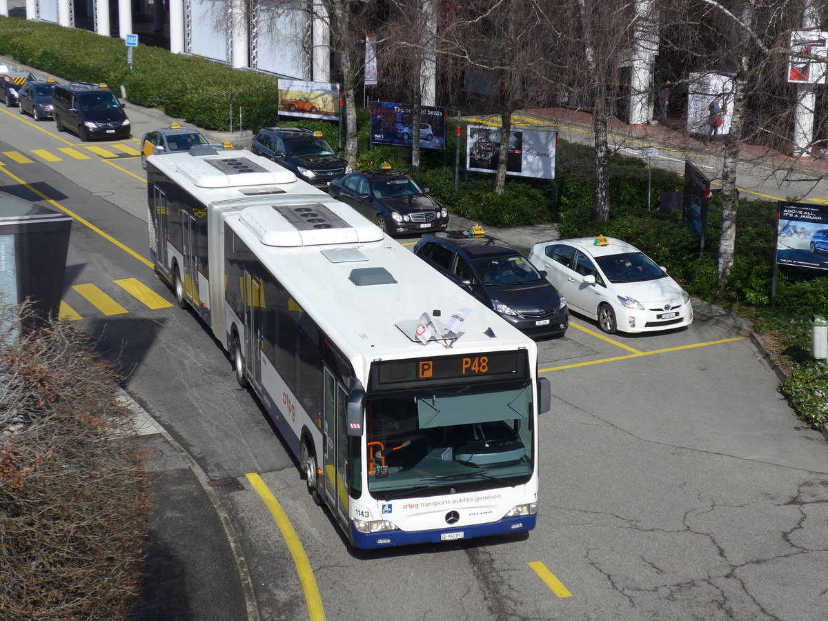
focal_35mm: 62
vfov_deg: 23.7
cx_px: 414
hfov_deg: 31.2
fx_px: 1483
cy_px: 310
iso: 80
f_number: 3.7
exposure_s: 1/1600
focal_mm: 12.7
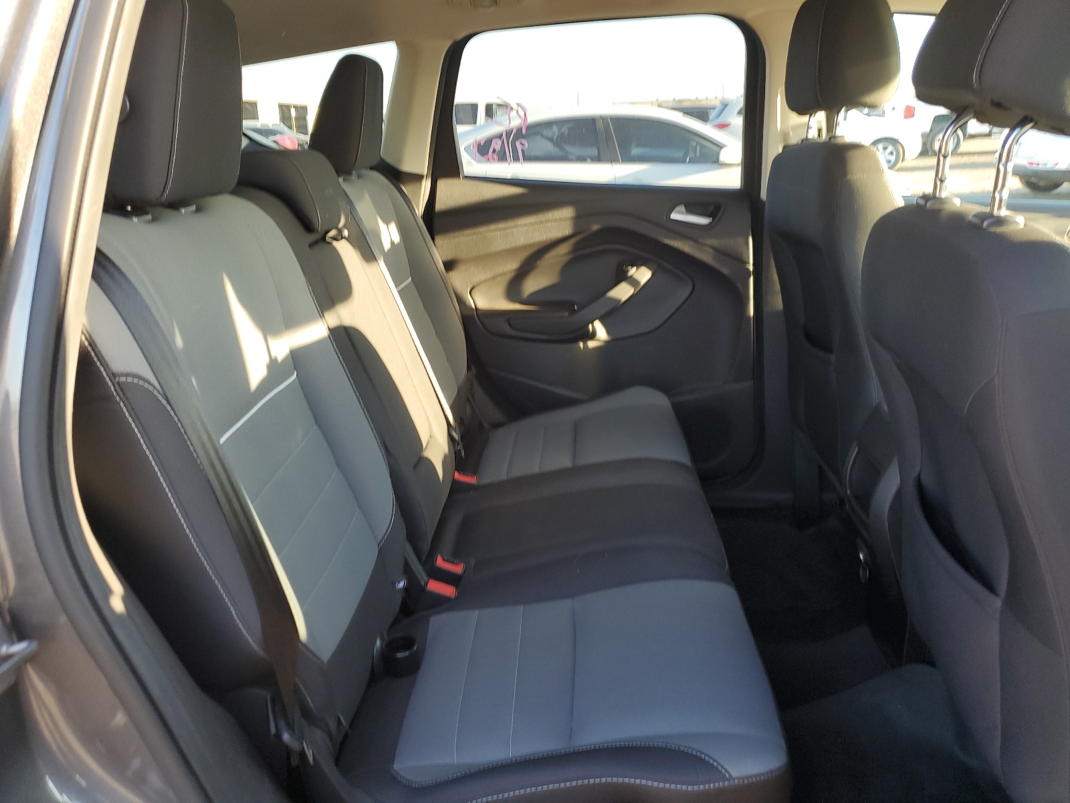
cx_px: 535
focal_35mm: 26
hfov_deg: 67.3
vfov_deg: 53.1
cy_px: 402
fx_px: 804
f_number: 1.5
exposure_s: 1/120
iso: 59
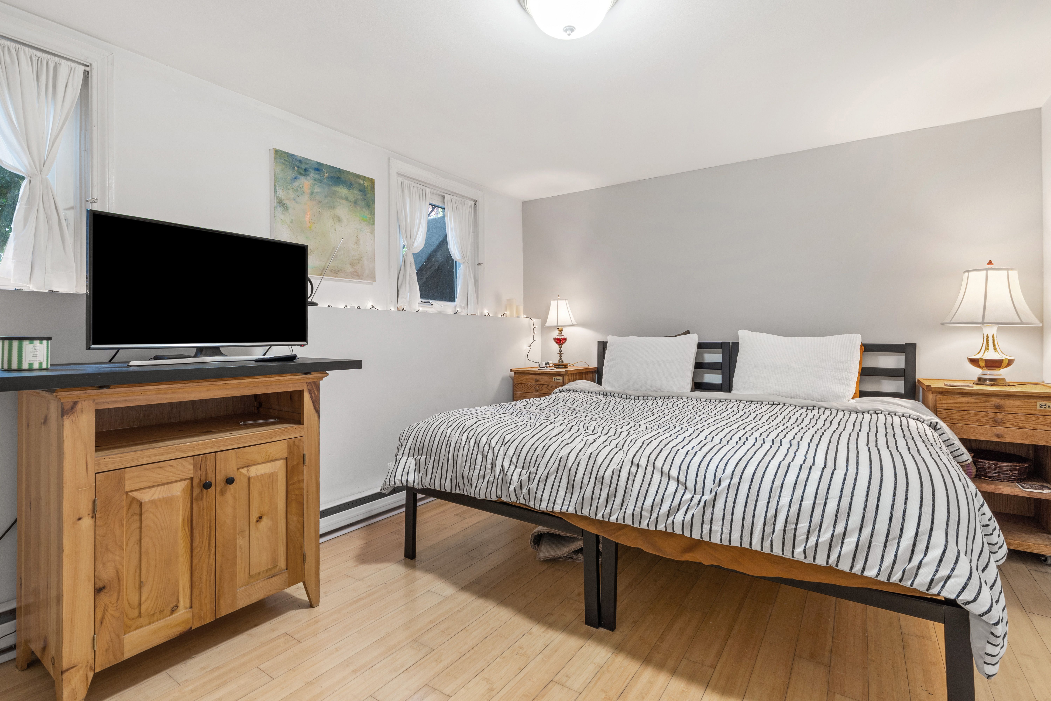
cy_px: 350
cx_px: 526
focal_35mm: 16
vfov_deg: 73.7
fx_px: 467
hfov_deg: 96.7
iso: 250
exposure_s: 1.3
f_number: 9
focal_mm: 16
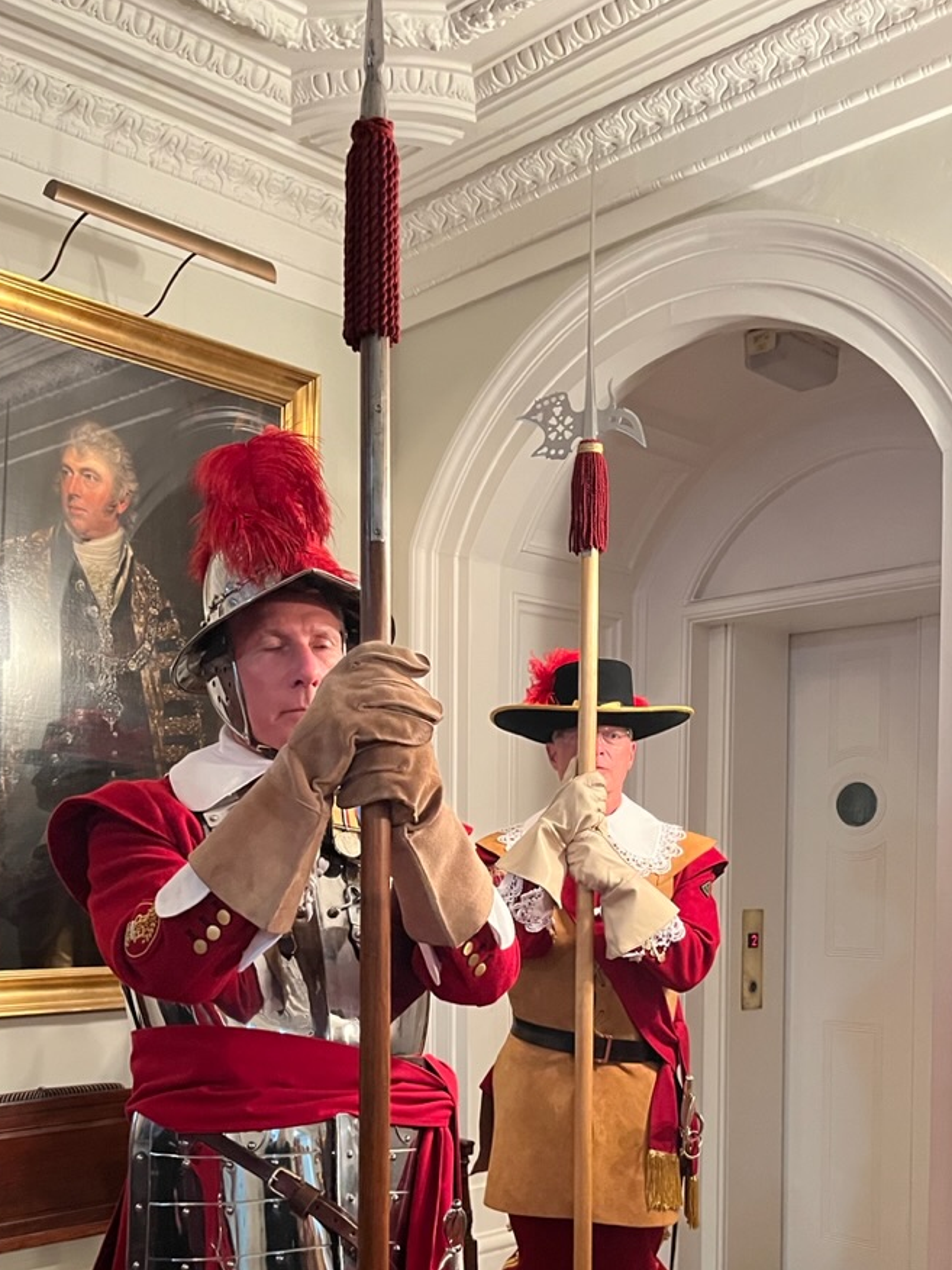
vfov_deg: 47.5
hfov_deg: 37.6
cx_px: 396
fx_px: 1393
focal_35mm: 38
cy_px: 924
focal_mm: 5.1
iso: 500
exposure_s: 1/33
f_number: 1.6
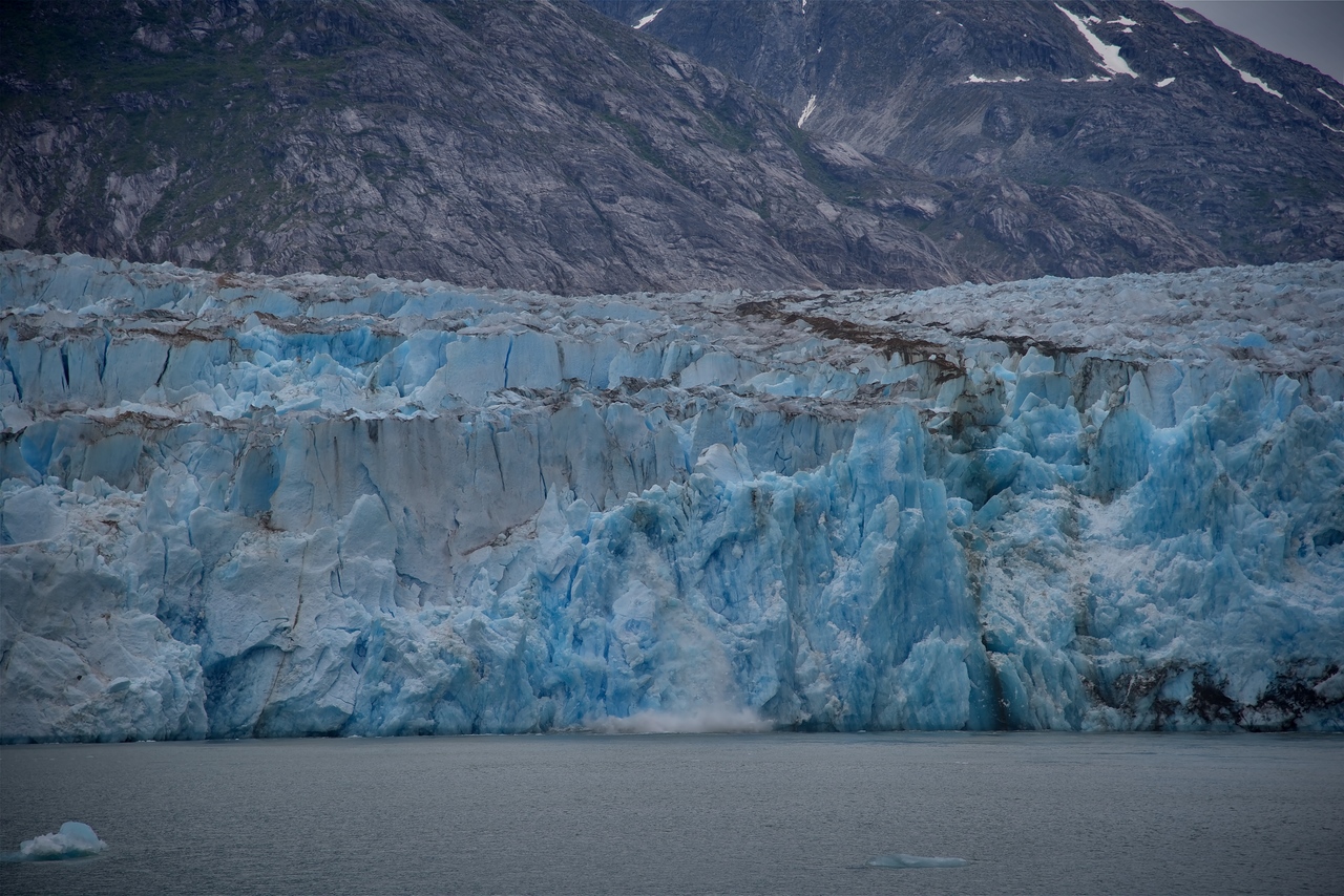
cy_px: 448
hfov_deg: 17.1
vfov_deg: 11.4
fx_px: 4481
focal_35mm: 120
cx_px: 672
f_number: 5
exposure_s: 1/250
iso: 100
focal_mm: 120
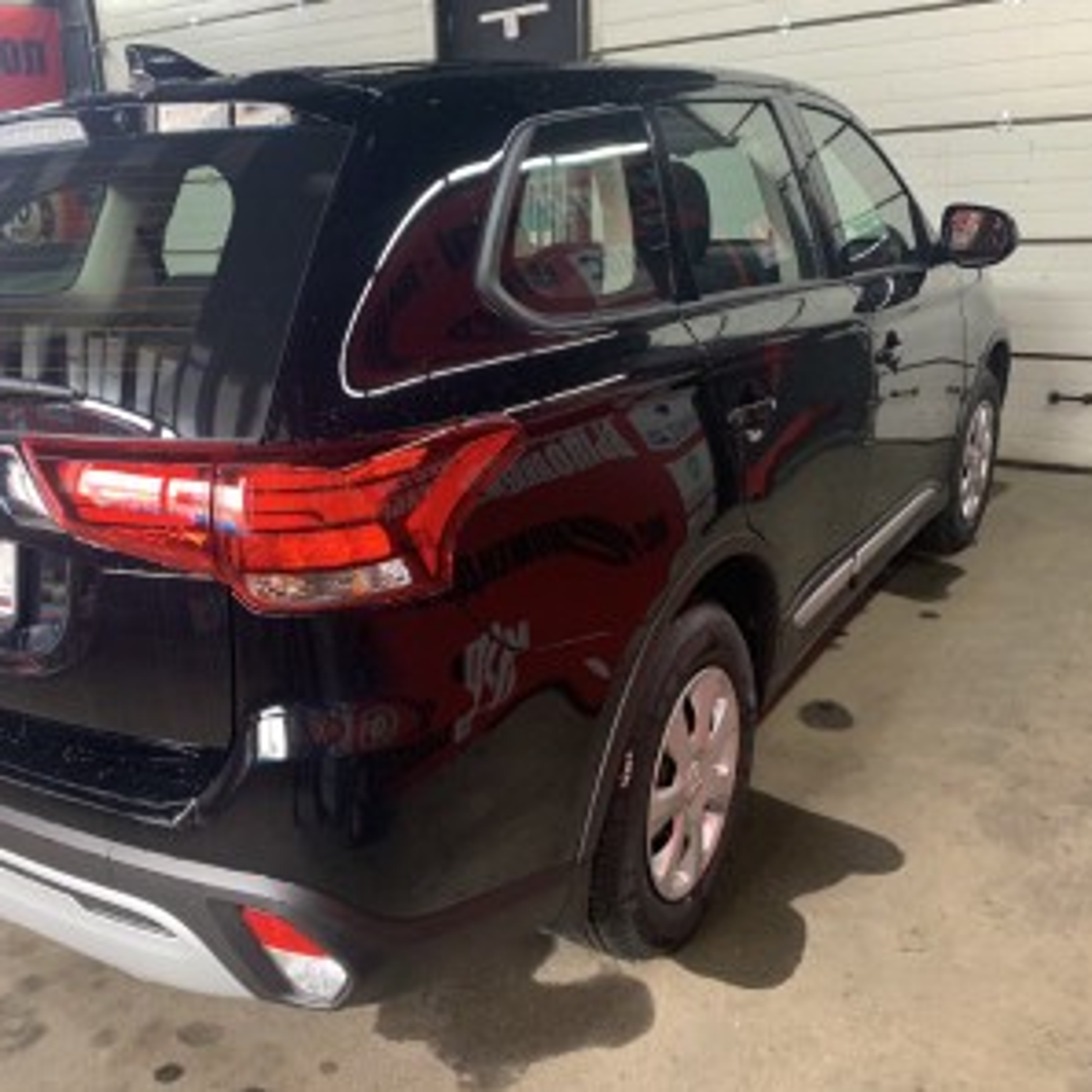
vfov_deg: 52.5
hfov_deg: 51.7
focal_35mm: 31
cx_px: 382
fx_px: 1106
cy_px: 544
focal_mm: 4.25
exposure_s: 1/60
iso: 250
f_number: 1.8
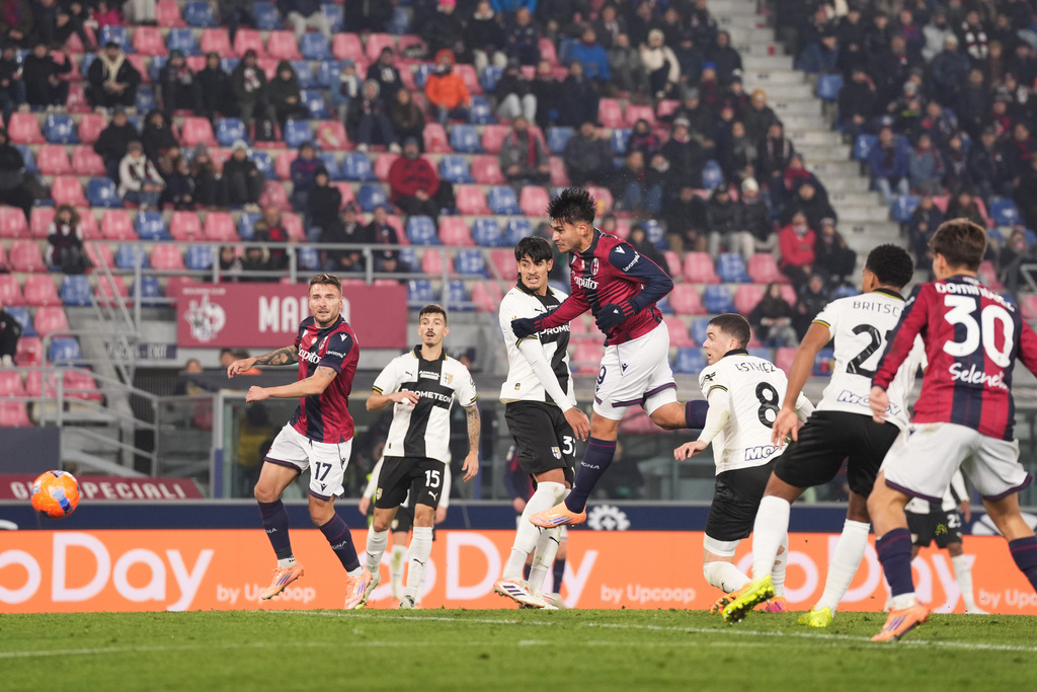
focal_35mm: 200
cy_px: 346
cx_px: 518
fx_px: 5762
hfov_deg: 10.3
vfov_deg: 6.9
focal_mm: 200
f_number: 3.5
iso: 2000
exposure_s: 1/1600
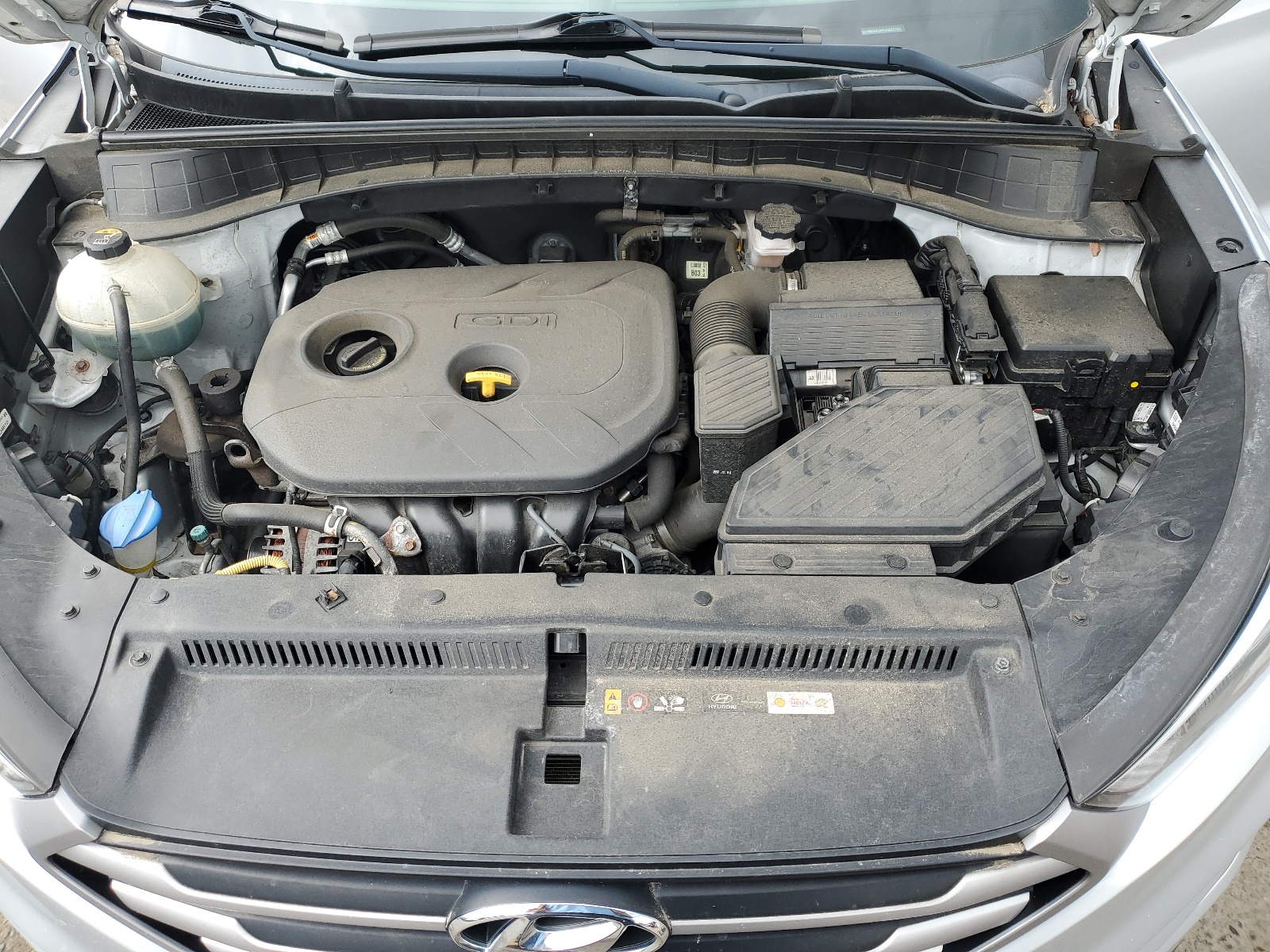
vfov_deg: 53.1
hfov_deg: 67.3
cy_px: 476
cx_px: 635
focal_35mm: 26
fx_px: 954
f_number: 1.5
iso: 50
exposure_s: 1/238
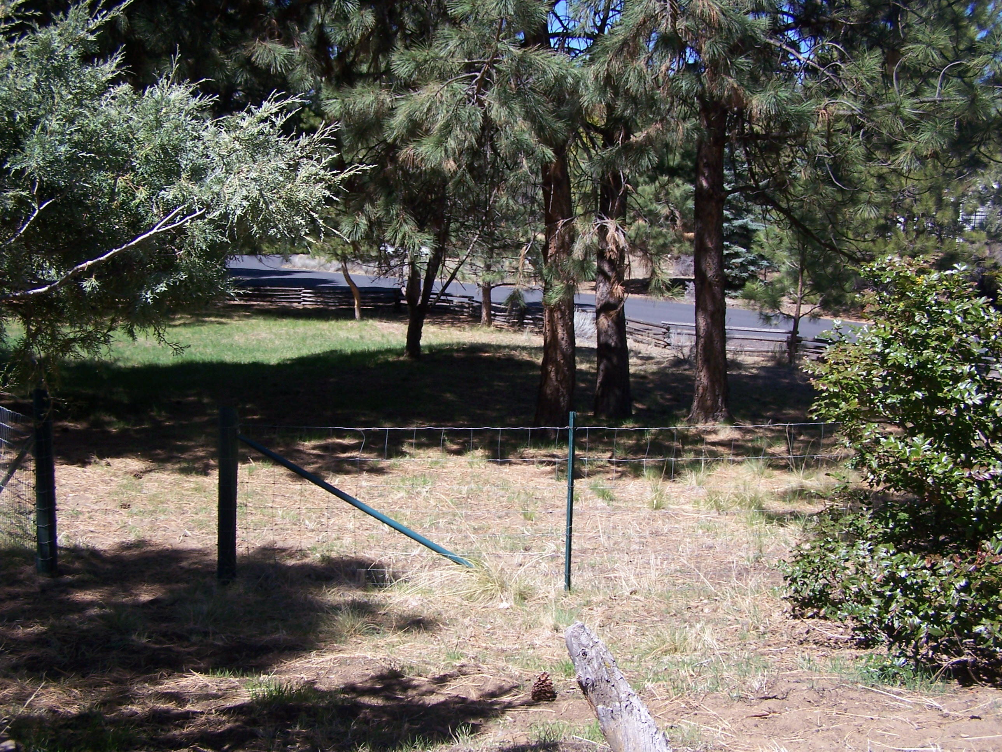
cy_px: 376
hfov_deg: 49.0
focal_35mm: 38
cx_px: 501
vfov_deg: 37.7
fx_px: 1100
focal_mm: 6.3
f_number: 2.8
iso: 80
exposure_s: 1/640
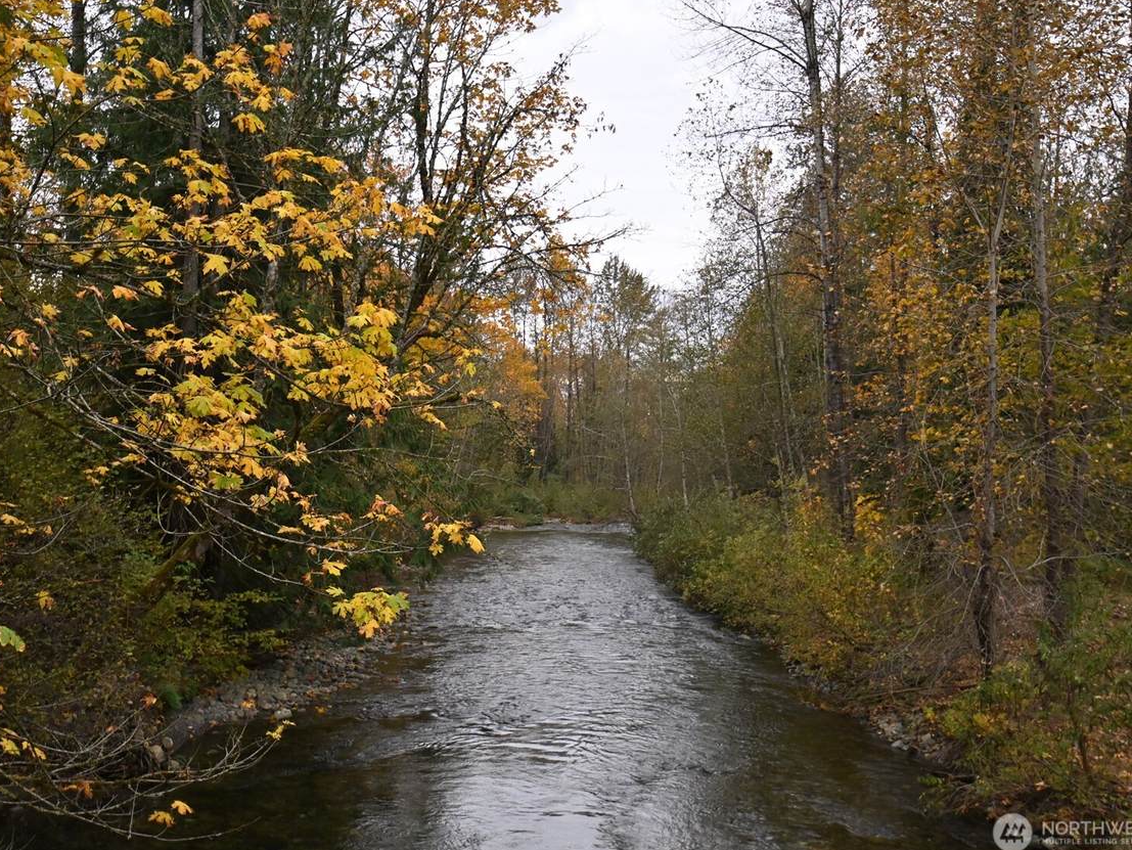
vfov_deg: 36.0
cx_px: 527
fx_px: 1308
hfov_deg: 46.8
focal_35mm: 40
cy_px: 426
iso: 1400
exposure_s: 1/800
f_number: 4.5
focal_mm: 24
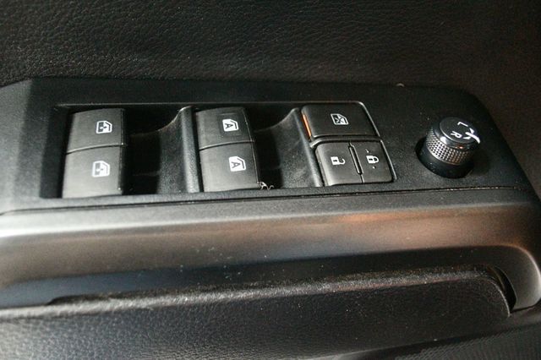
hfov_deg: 57.2
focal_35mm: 33
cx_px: 270
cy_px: 180
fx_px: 496
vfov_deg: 39.9
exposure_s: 1/40
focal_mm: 22
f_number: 4
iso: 12800
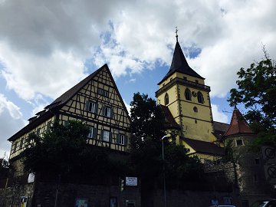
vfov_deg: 48.2
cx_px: 138
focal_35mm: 29
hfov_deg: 61.7
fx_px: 231
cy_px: 104
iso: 32
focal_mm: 4.15
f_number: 2.2
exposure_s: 1/3300
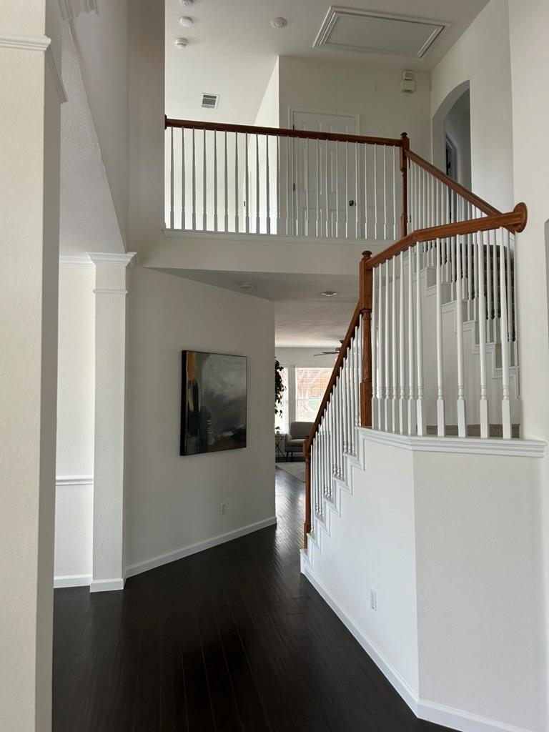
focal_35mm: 26
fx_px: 550
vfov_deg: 67.3
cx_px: 274
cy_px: 366
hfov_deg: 53.1
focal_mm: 5.7
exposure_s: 1/60
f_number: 1.5
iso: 125
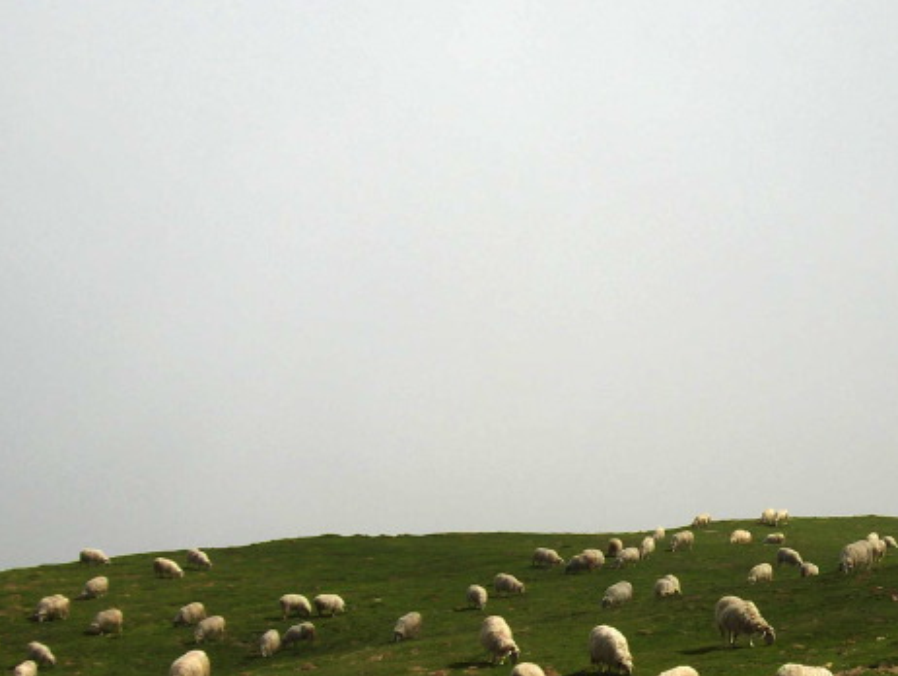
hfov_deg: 22.4
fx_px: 2183
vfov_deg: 17.3
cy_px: 631
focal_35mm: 84
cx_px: 889
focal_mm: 8
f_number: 4.8
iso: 100
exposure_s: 1/1053
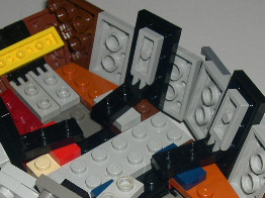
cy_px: 164
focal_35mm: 93
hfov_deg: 21.1
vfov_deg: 15.7
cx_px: 136
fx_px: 711
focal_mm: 8
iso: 100
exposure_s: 1/60
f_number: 7.6
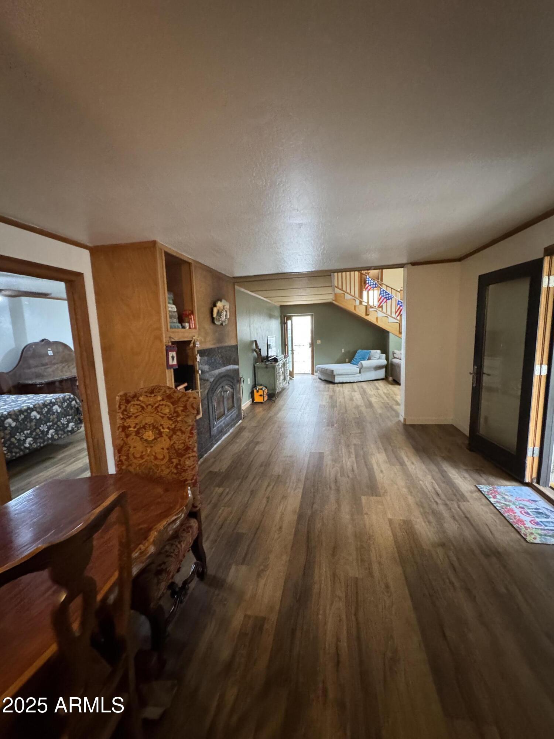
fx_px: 299
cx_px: 277
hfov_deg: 85.7
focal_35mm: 14
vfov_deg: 102.1
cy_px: 370
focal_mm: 2.22
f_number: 2.2
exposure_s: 1/60
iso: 800
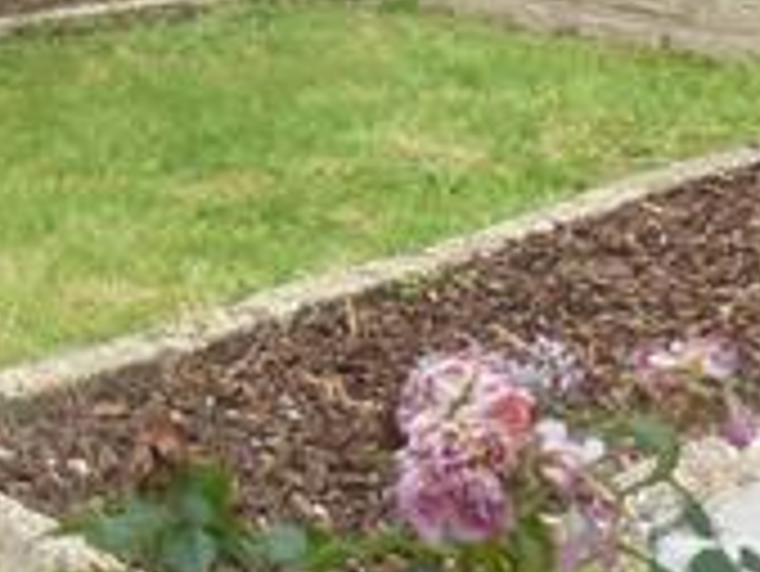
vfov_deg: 14.2
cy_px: -491
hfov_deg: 18.1
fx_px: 1999
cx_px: -517
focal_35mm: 91
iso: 100
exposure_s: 1/200
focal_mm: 4.3
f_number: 4
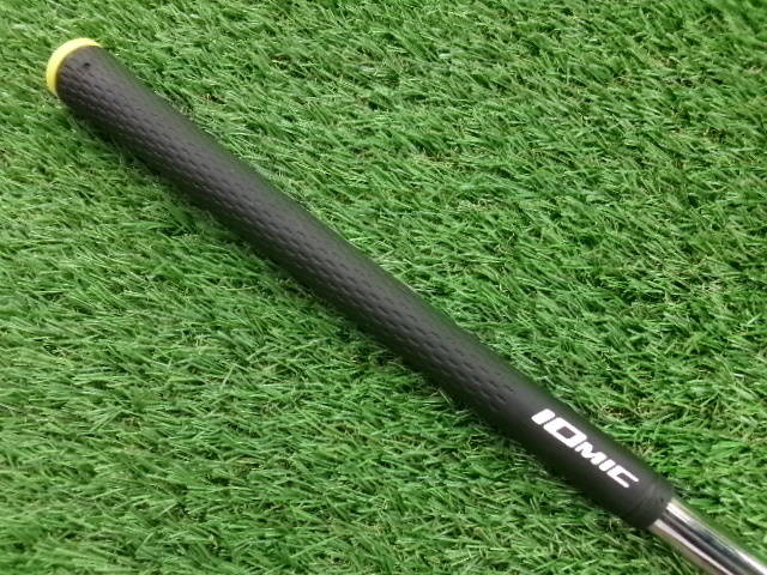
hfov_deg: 63.4
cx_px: 384
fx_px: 620
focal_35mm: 28
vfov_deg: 49.7
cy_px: 288
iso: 800
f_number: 3.9
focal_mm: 5.1
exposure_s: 1/34
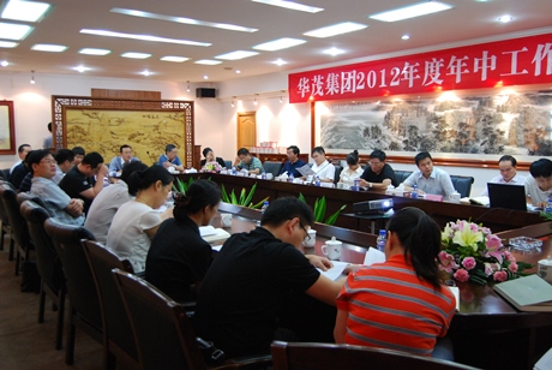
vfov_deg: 43.7
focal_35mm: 30
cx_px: 276
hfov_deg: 61.9
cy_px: 185
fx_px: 461
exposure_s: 1/25
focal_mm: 20
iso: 800
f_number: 3.8
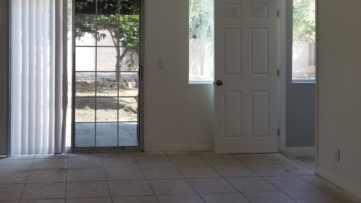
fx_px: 373
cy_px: 55
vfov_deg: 30.0
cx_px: 127
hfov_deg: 50.9
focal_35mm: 39
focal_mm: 4.25
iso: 50
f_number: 1.7
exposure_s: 1/124
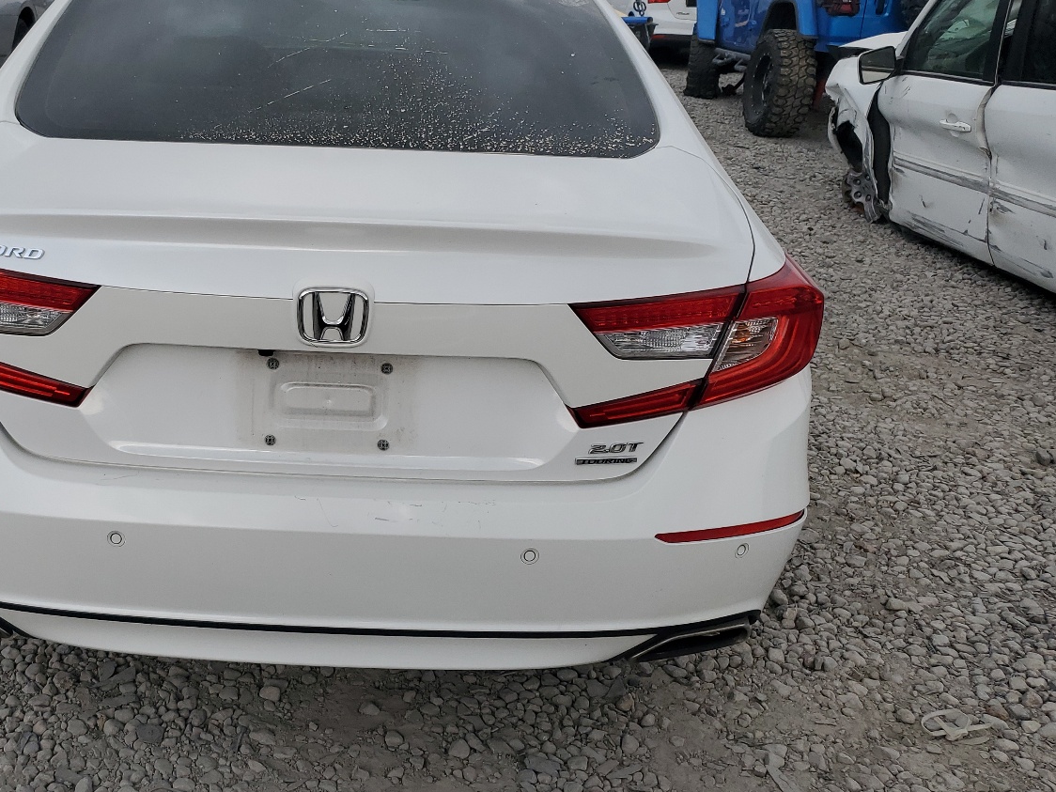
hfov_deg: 49.0
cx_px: 323
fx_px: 1129
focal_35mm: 37
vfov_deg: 38.6
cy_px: 351
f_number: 1.5
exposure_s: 1/2000
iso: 50
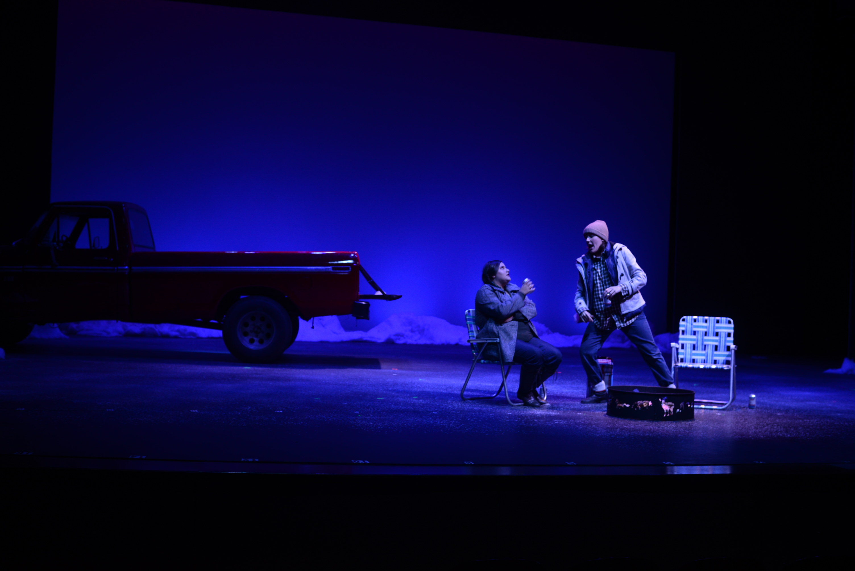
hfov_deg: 39.6
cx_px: 428
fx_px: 1188
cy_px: 286
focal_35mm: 50
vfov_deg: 27.0
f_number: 4.5
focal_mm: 50
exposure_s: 1/50
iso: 640
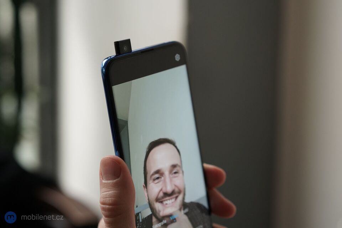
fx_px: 522
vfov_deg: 24.6
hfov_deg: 36.2
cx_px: 171
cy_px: 114
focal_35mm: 55
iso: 2000
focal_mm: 55
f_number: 3.5
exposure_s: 1/200
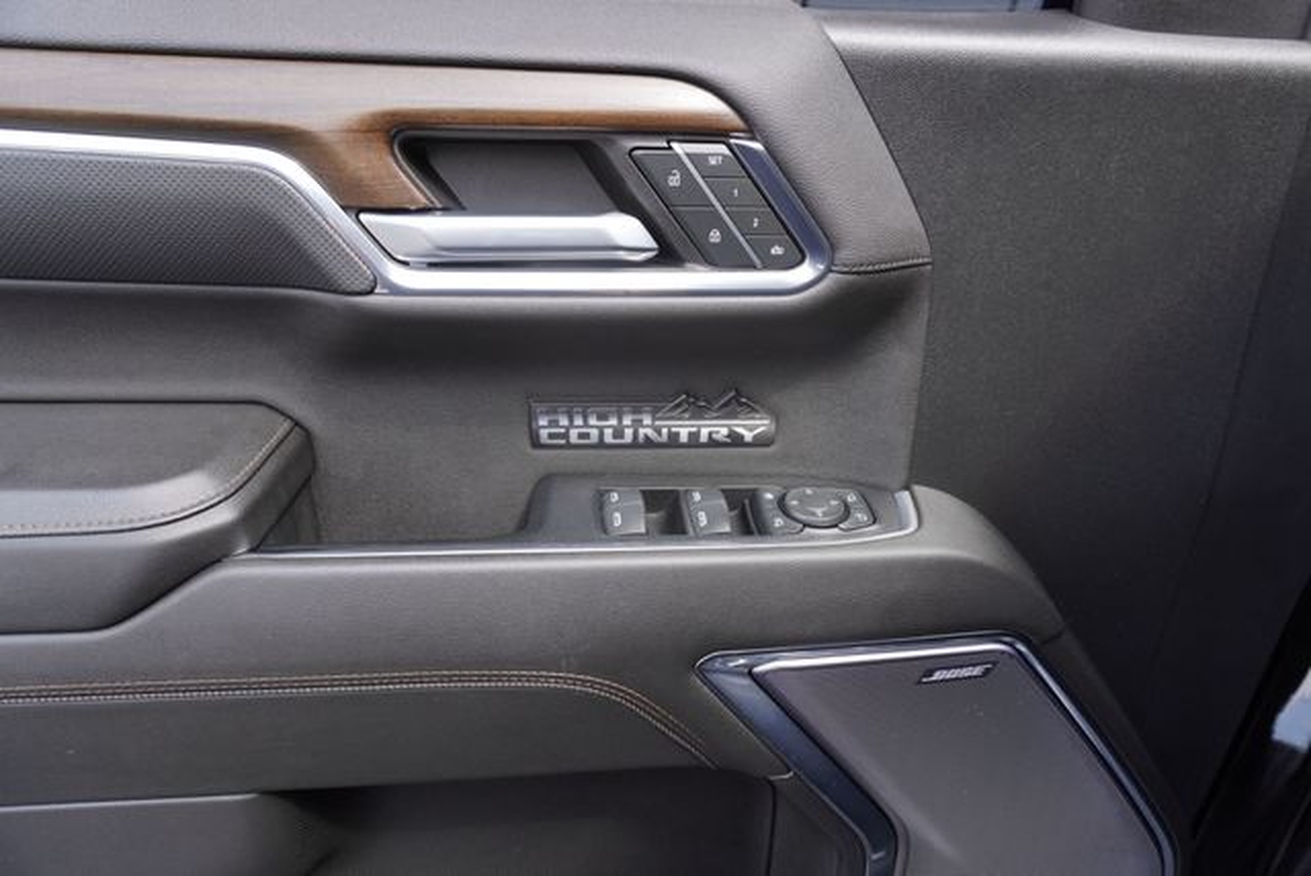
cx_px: 656
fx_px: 875
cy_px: 438
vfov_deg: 53.2
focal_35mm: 24
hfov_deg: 73.7
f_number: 5
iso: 160
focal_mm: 16
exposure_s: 1/160
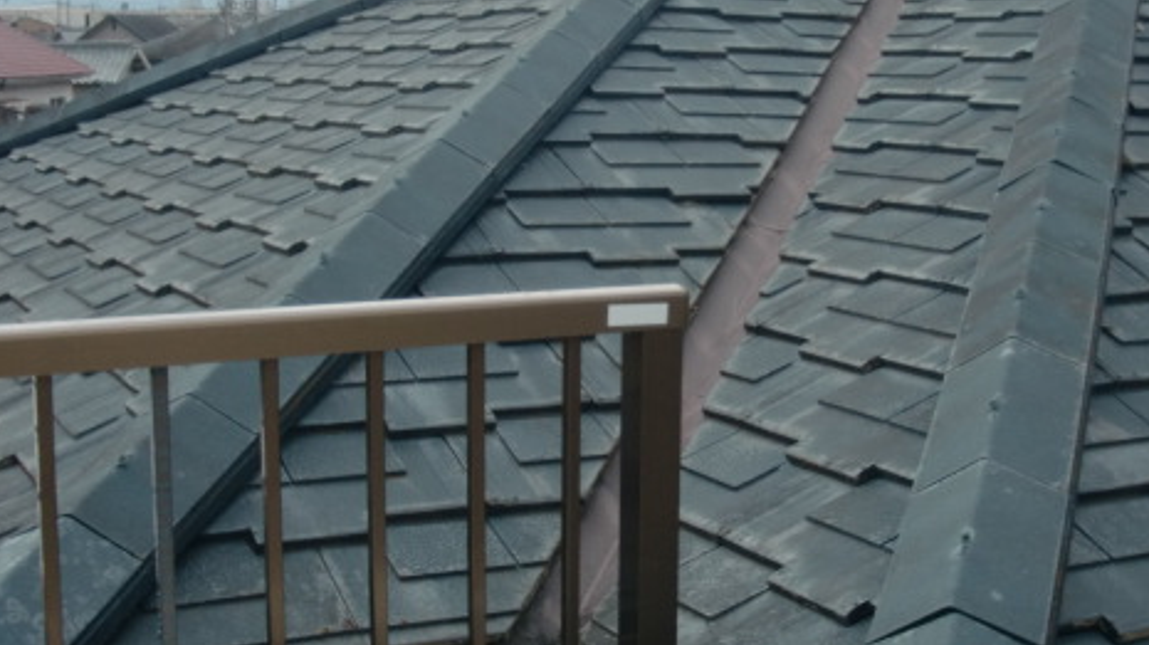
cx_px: 699
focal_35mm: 57
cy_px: 297
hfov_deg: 36.5
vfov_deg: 21.0
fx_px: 1736
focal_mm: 6.66
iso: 64
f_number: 3.9
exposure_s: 1/500
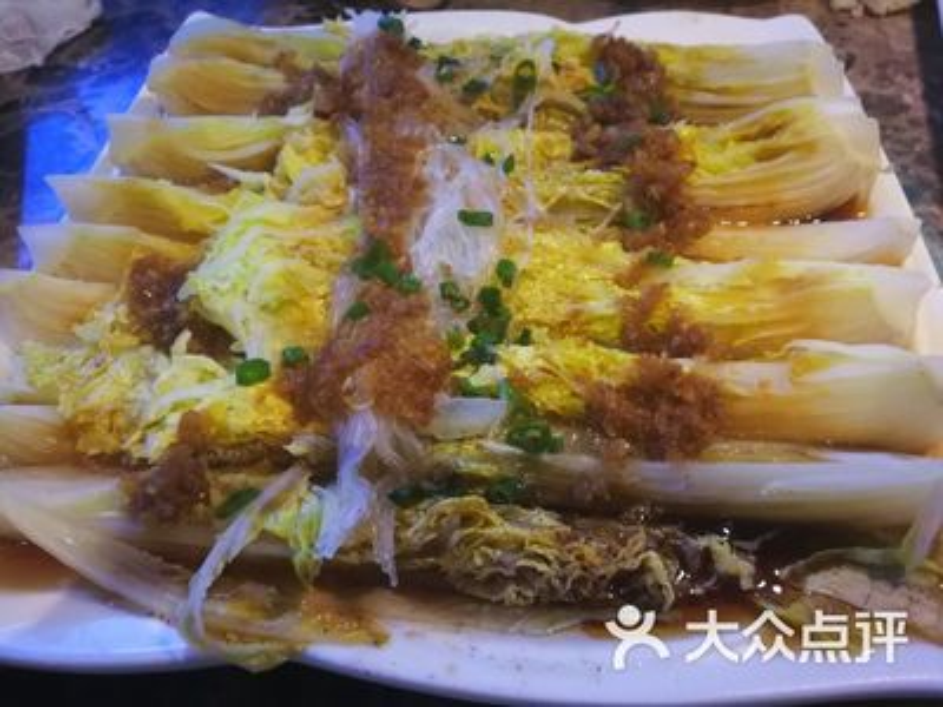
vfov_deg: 51.4
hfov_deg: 65.3
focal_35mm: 27
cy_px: 354
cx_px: 472
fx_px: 736
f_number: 2.2
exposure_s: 1/25
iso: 500
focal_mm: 3.95
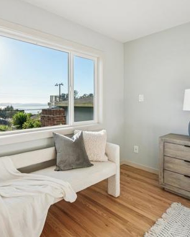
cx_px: 62
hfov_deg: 61.5
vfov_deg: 74.8
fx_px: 155
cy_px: 107
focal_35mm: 22
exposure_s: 1/500
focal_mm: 14
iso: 640
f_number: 8
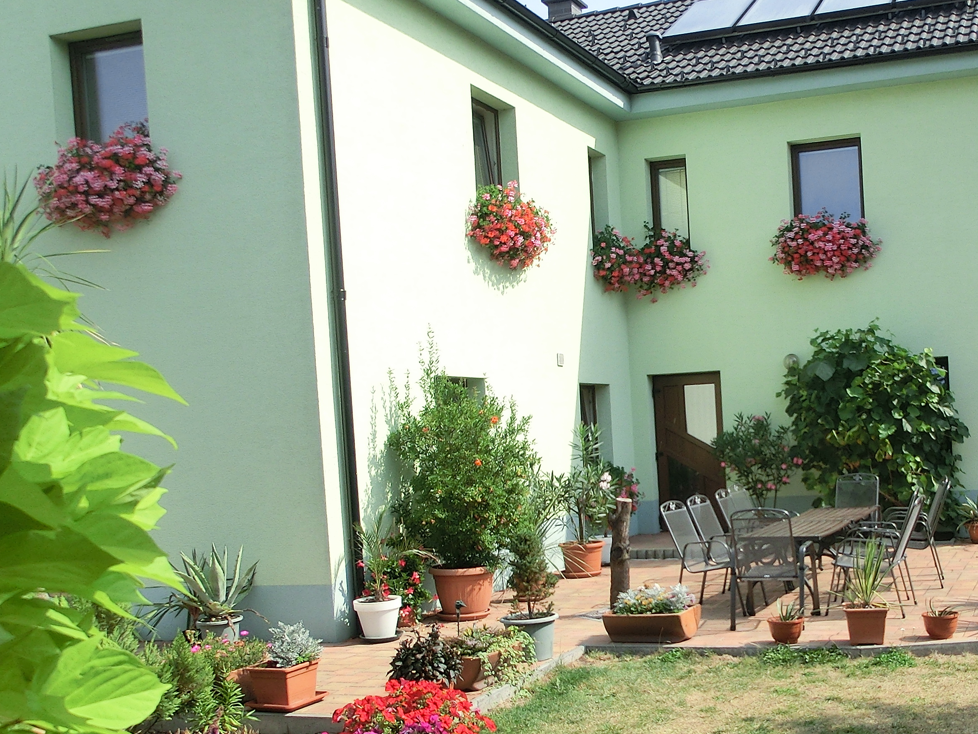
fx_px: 1158
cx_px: 752
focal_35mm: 41
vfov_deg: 34.9
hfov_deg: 44.0
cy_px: 474
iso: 100
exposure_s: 1/800
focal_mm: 4.24
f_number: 3
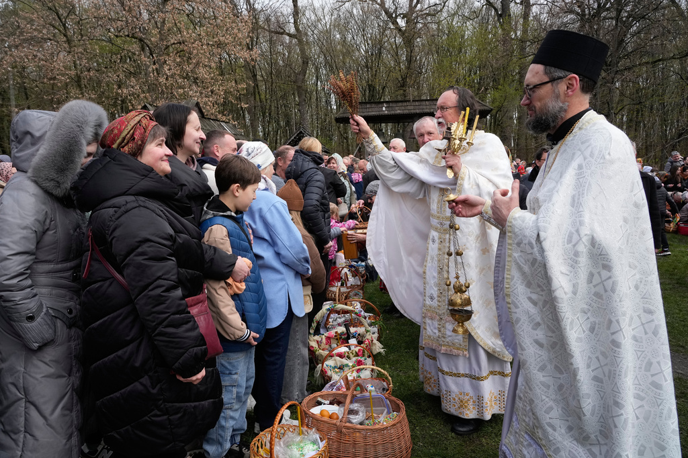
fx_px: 458
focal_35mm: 24
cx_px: 344
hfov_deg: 73.8
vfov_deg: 53.1
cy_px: 229
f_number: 9
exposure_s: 1/800
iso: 1250
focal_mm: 24
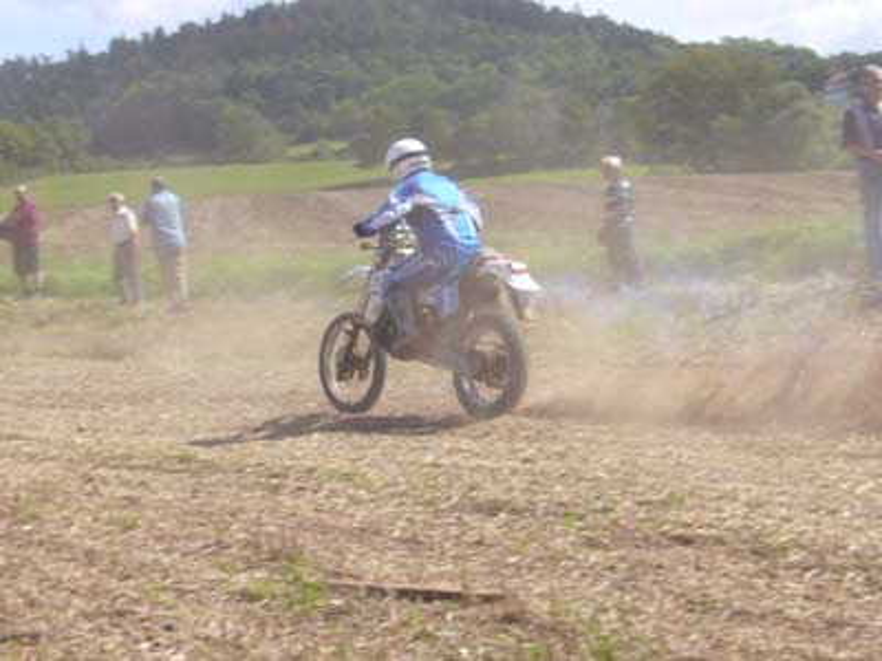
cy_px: 330
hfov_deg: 22.8
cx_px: 441
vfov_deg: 17.2
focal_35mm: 86
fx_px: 2191
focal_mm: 14.3
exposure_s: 1/160
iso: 100
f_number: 9
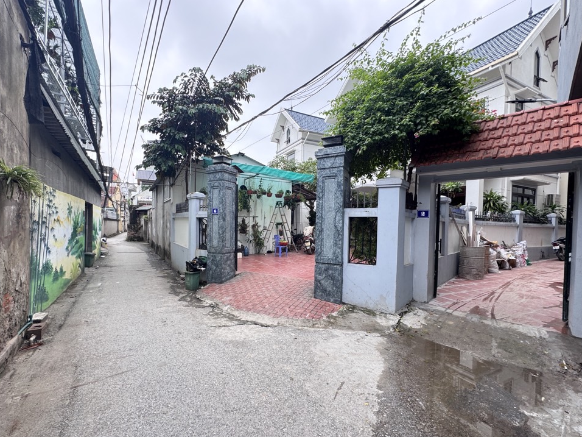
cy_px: 231
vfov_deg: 81.7
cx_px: 274
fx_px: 252
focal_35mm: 15
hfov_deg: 98.1
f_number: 2.2
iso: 40
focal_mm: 2.22
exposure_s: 1/161
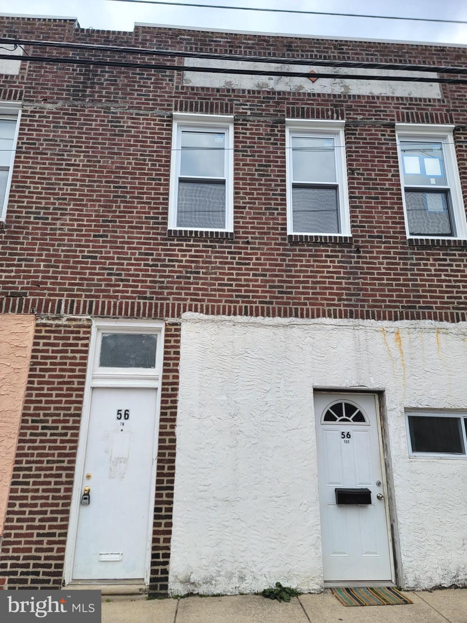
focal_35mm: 24
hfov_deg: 56.8
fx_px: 432
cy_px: 312
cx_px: 234
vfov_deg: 71.6
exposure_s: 1/310
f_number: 1.8
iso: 16
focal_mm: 6.7
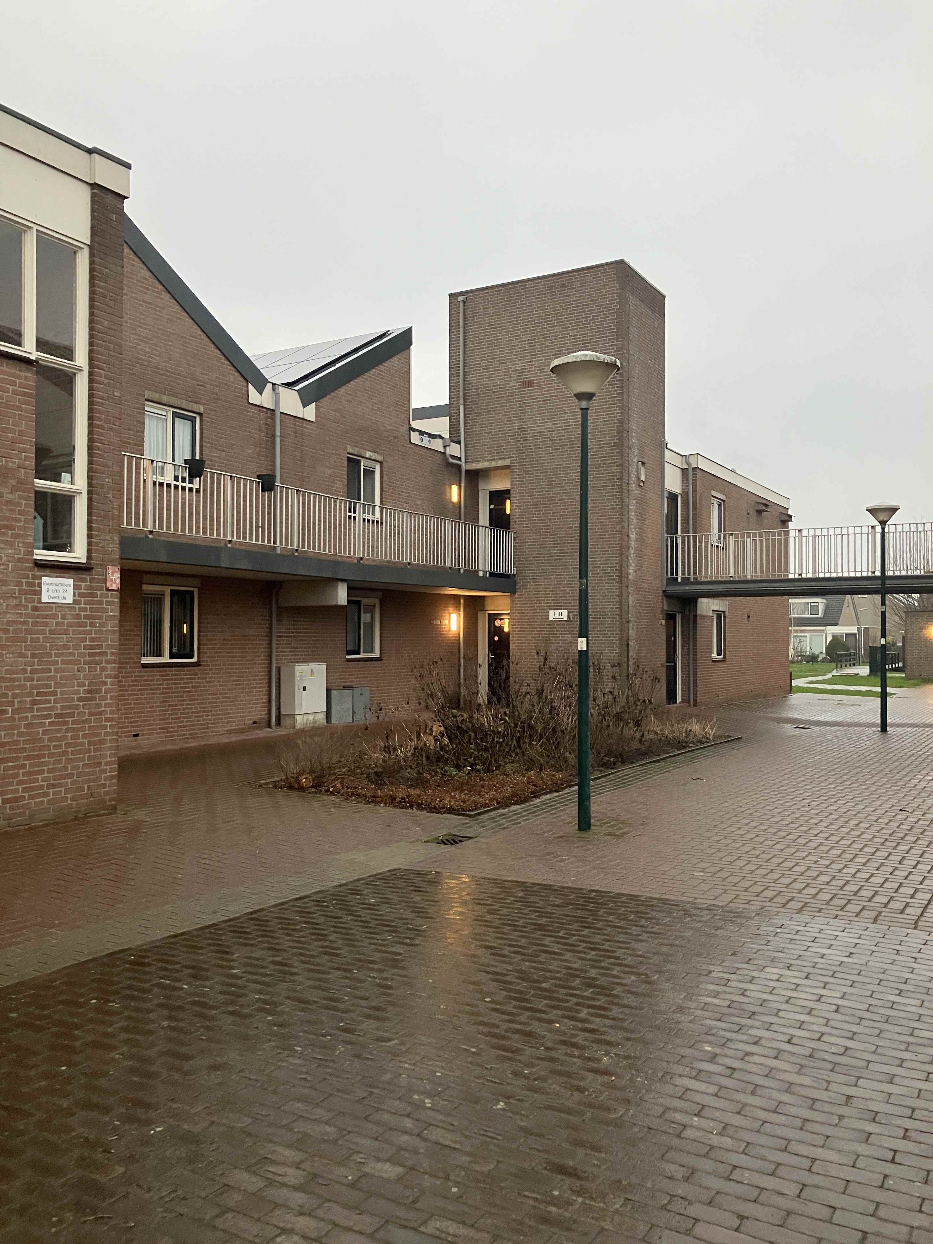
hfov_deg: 49.7
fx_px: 1006
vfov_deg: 63.4
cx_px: 466
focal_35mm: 28
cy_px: 622
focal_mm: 3.99
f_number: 1.8
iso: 250
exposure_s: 1/60
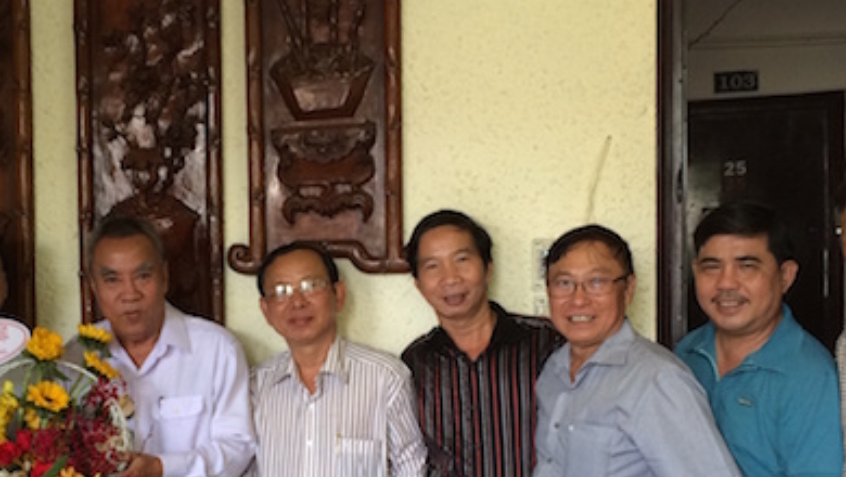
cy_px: 369
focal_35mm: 67
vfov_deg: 17.9
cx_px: 280
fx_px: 1504
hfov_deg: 31.2
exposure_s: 1/30
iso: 80
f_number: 2.2
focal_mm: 4.12
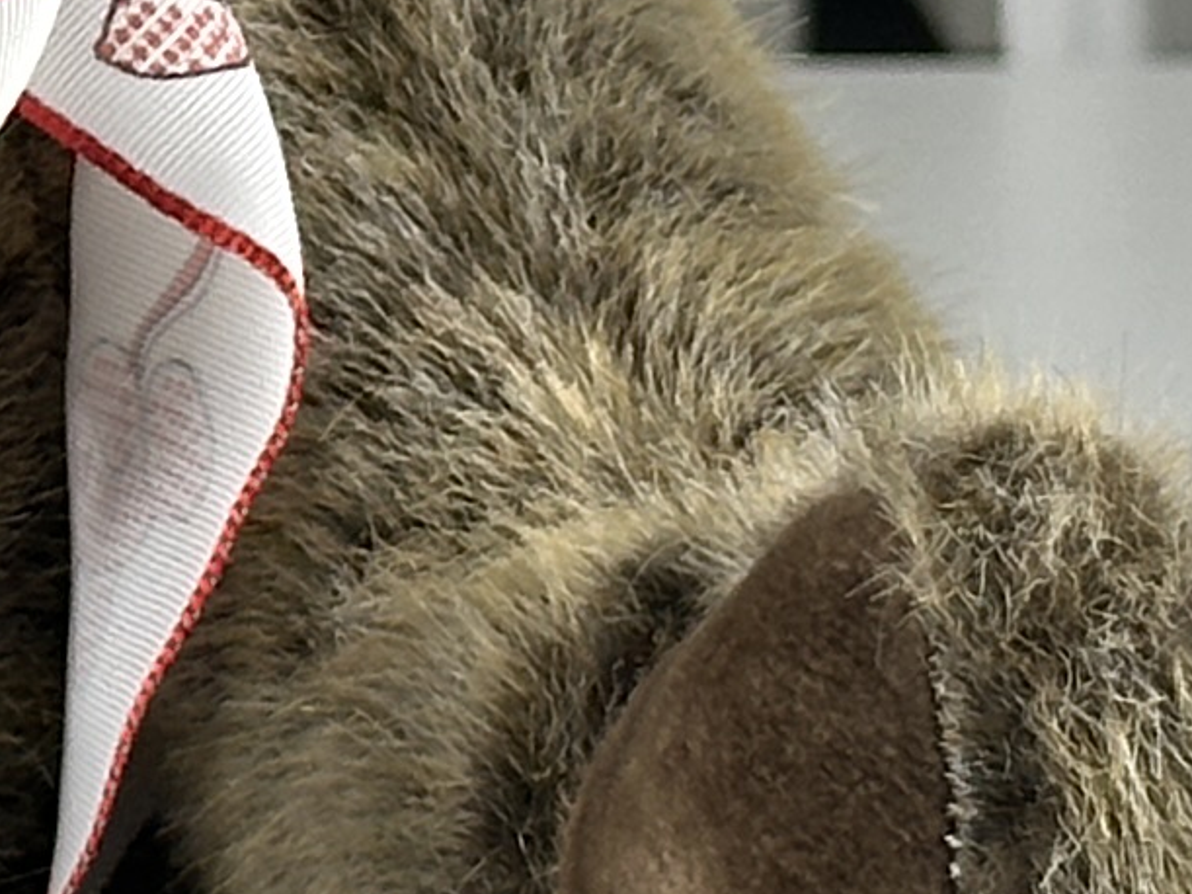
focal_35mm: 317
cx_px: -599
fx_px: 10914
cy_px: 185
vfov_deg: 4.7
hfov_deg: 6.2
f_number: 1.78
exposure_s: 1/100
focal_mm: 6.86
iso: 50
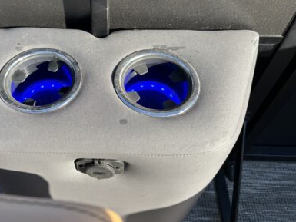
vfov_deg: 39.4
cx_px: 99
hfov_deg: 50.4
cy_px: 84
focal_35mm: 36
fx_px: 308
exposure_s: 1/604
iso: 50
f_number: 1.6
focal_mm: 5.96
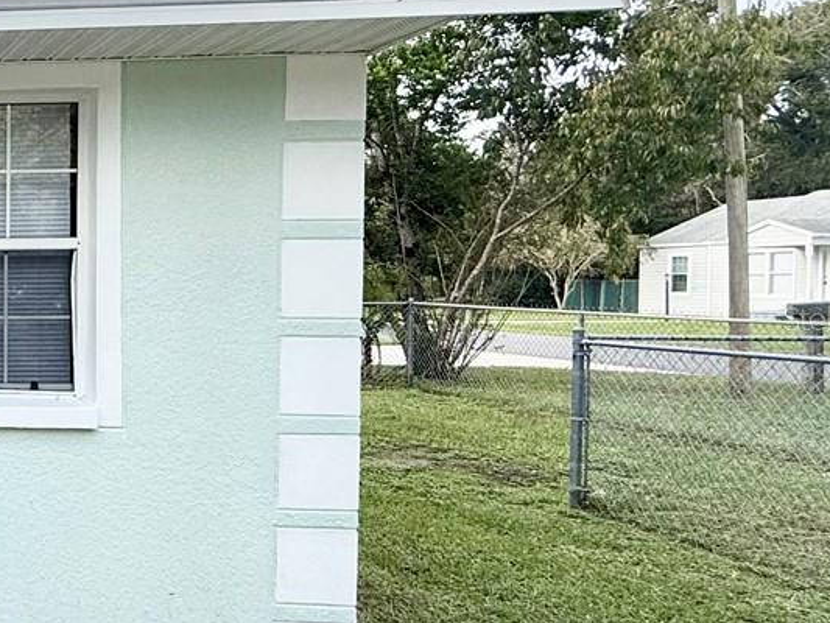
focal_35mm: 42
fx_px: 1007
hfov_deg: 31.3
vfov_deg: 34.4
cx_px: -316
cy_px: 318
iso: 64
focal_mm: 2.22
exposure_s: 1/928
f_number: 2.2
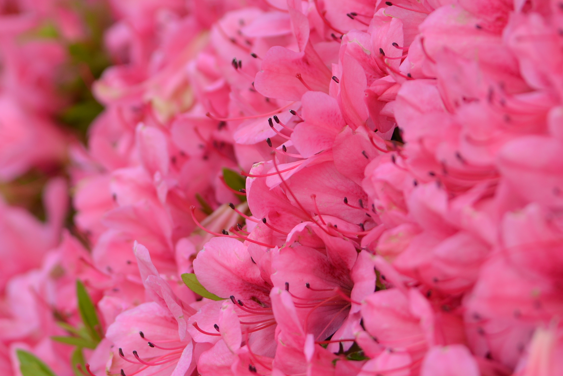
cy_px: 89
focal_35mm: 230
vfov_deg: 6.0
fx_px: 3598
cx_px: 157
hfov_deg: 8.9
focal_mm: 70
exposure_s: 1/200
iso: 100
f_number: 4
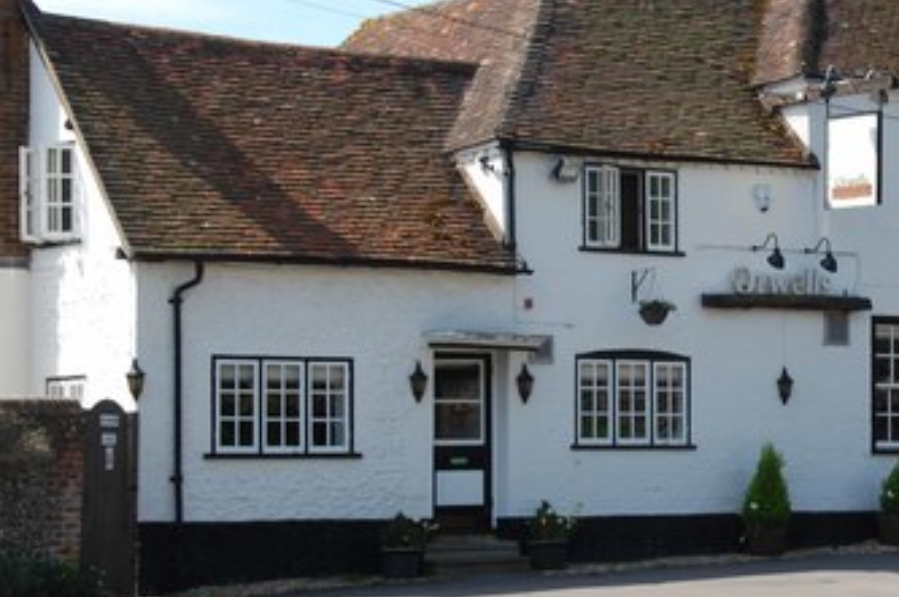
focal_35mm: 101
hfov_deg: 20.1
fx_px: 2518
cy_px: 334
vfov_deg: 13.5
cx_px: 645
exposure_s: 1/250
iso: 200
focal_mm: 35
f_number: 8
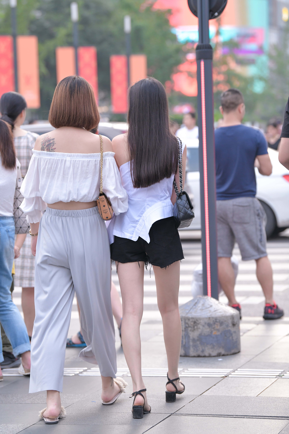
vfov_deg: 16.4
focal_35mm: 125
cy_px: 217
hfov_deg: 11.0
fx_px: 1505
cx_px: 144
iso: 1600
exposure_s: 1/640
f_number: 4
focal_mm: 125
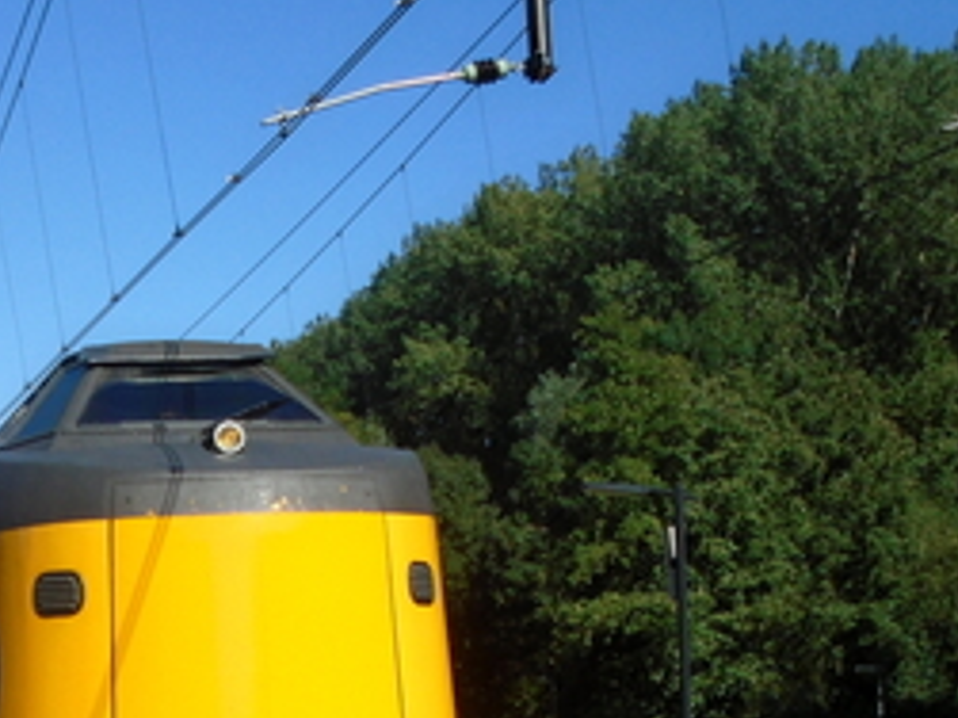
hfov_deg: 22.3
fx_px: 2379
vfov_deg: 16.8
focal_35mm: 86
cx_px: 126
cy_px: 707
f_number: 9.5
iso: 100
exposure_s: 1/200
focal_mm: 6.4
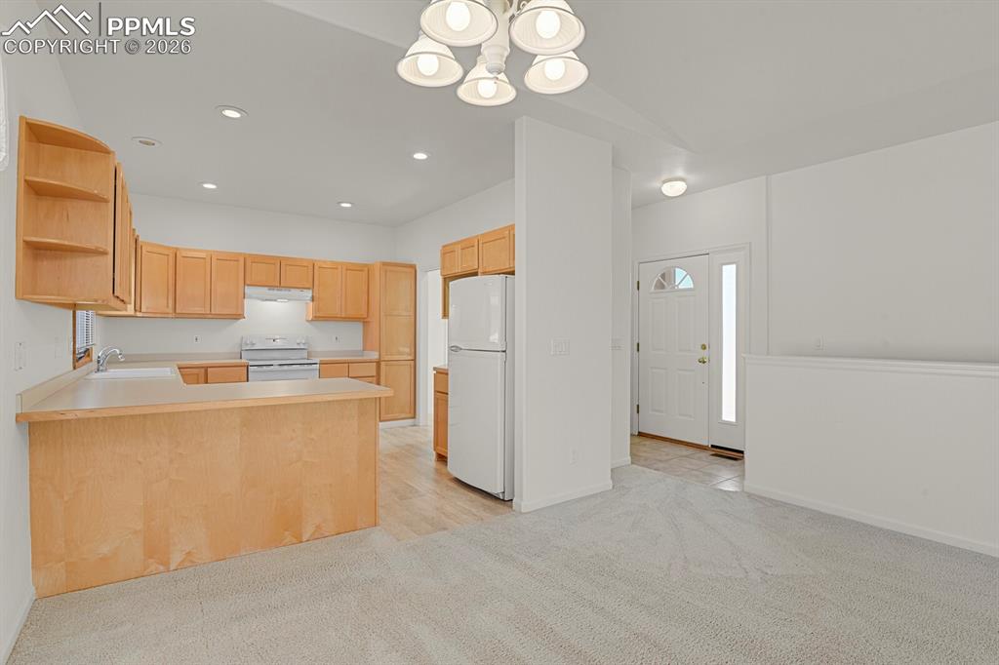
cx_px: 500
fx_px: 472
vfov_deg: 70.4
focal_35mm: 17
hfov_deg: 93.3
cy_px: 332
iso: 250
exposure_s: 1
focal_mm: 17
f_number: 8
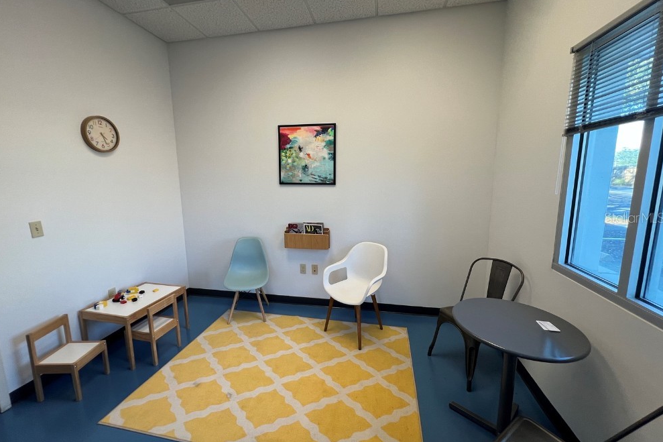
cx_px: 324
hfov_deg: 104.2
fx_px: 258
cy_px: 217
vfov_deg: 81.2
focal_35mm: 14
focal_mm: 1.57
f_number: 1.8
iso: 64
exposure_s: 1/120
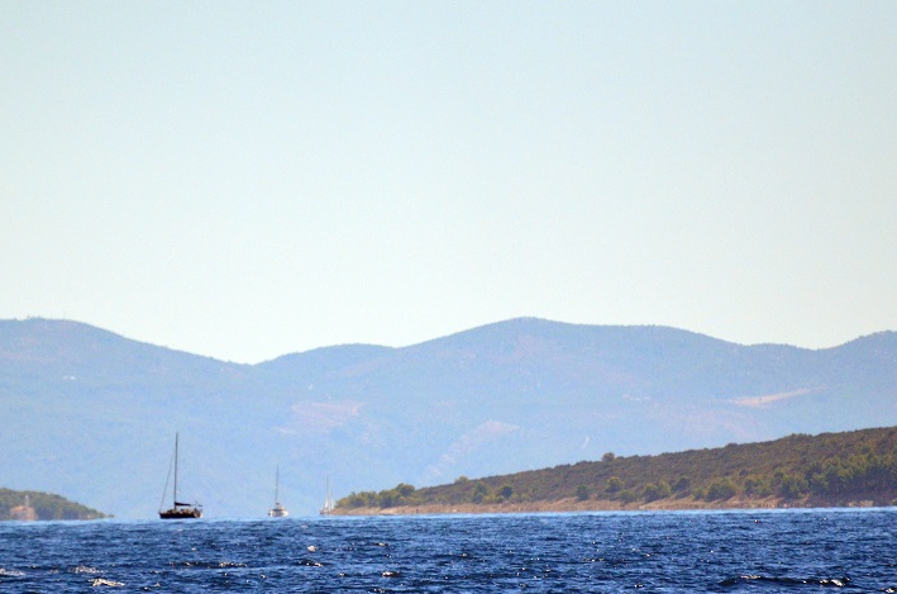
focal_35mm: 635
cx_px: 393
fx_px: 15783
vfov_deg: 2.2
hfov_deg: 3.3
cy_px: 395
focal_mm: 300
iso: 1000
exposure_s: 1/8000
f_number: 5.6
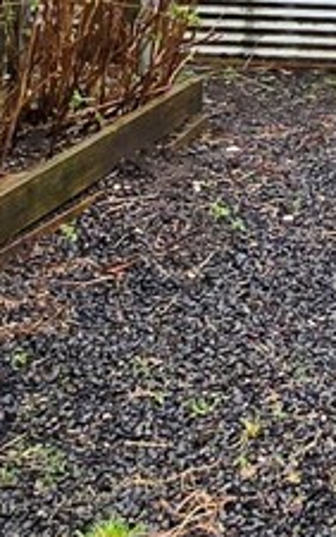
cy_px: -172
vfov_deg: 19.5
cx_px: 705
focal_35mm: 98
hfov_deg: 11.8
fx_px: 1433
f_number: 2.2
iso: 50
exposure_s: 1/465
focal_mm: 2.2
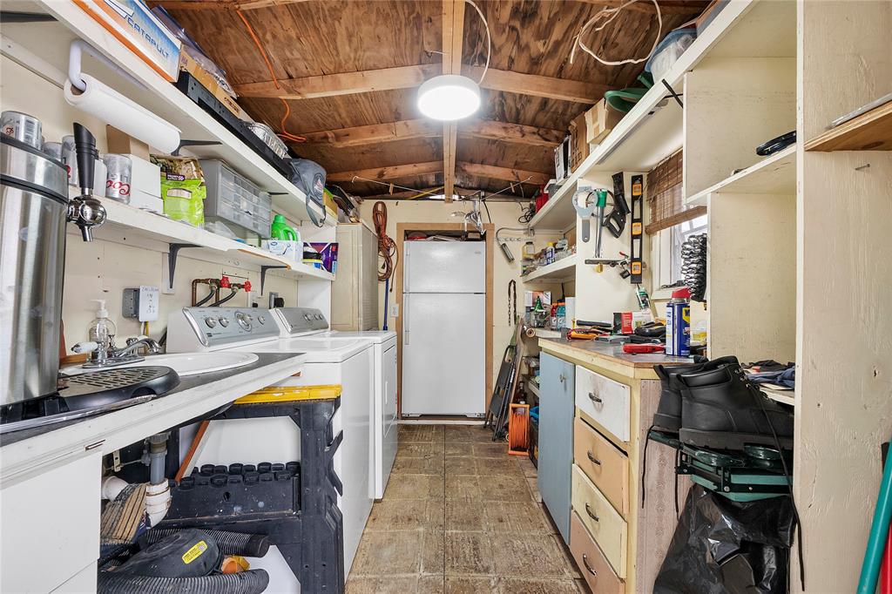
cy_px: 297
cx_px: 446
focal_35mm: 15
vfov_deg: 77.3
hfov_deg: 100.4
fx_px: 372
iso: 800
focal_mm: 10
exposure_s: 1/13
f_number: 8
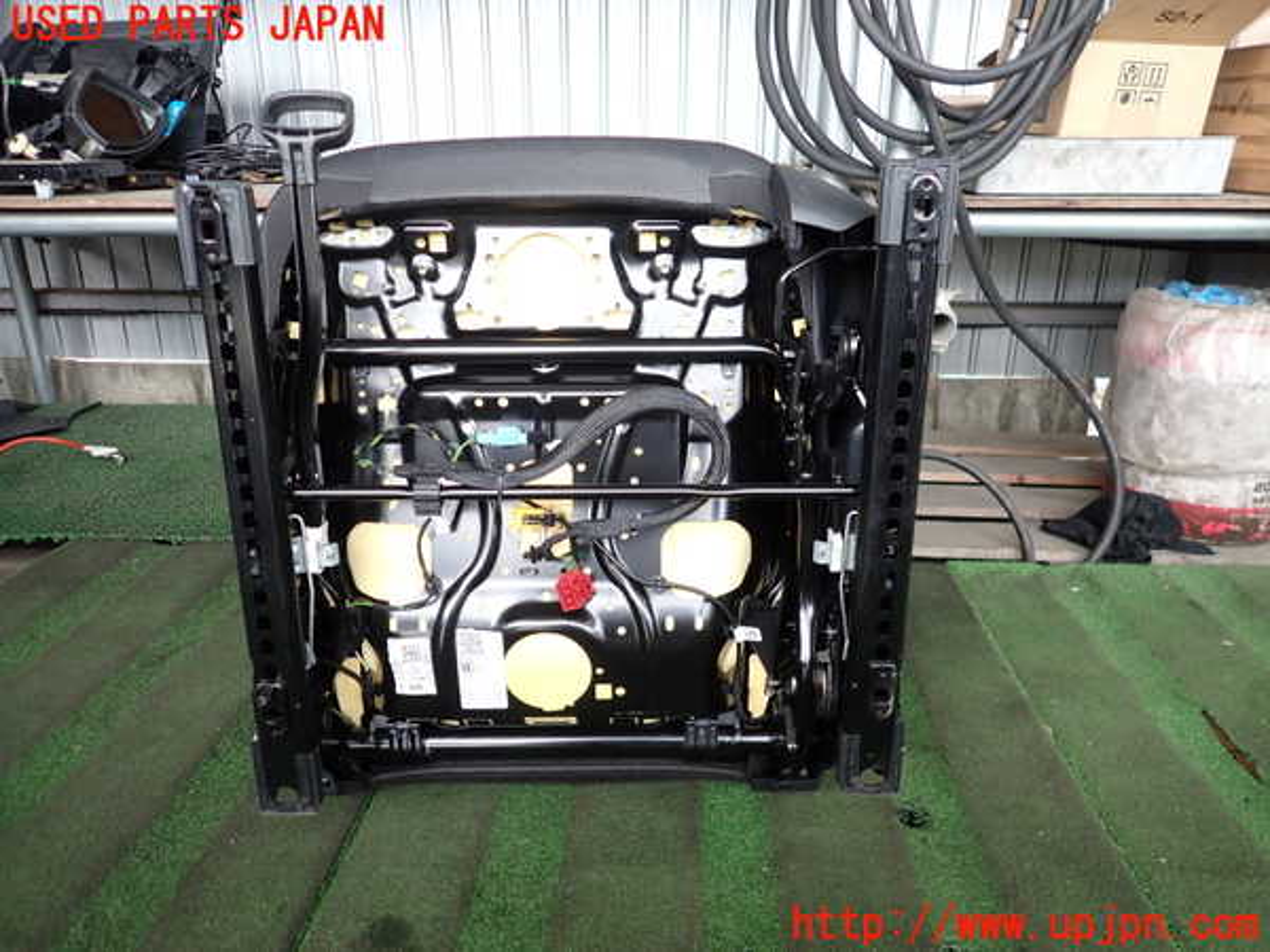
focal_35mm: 25
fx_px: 917
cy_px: 476
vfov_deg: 54.9
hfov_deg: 69.4
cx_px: 635
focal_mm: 4.5
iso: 200
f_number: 2
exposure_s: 1/50
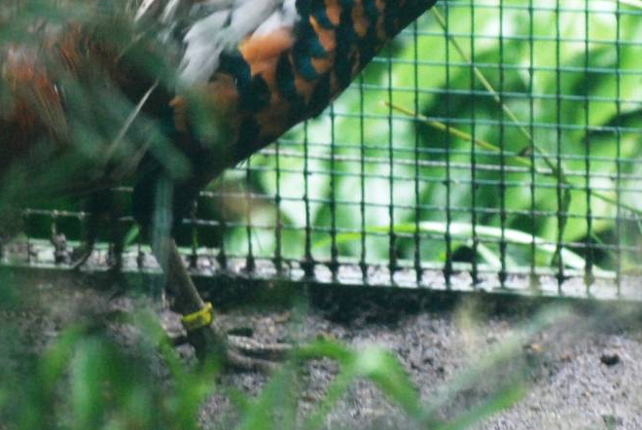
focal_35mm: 709
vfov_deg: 1.9
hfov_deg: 2.9
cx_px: 377
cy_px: -54
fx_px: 12664
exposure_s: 1/160
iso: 1000
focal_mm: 195
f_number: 4.8
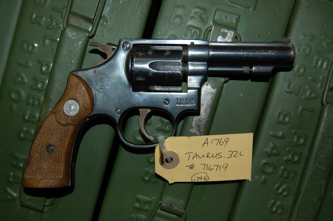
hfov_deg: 41.6
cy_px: 111
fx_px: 439
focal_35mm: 48
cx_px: 163
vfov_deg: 28.2
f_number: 4.5
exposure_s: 1/60
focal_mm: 31
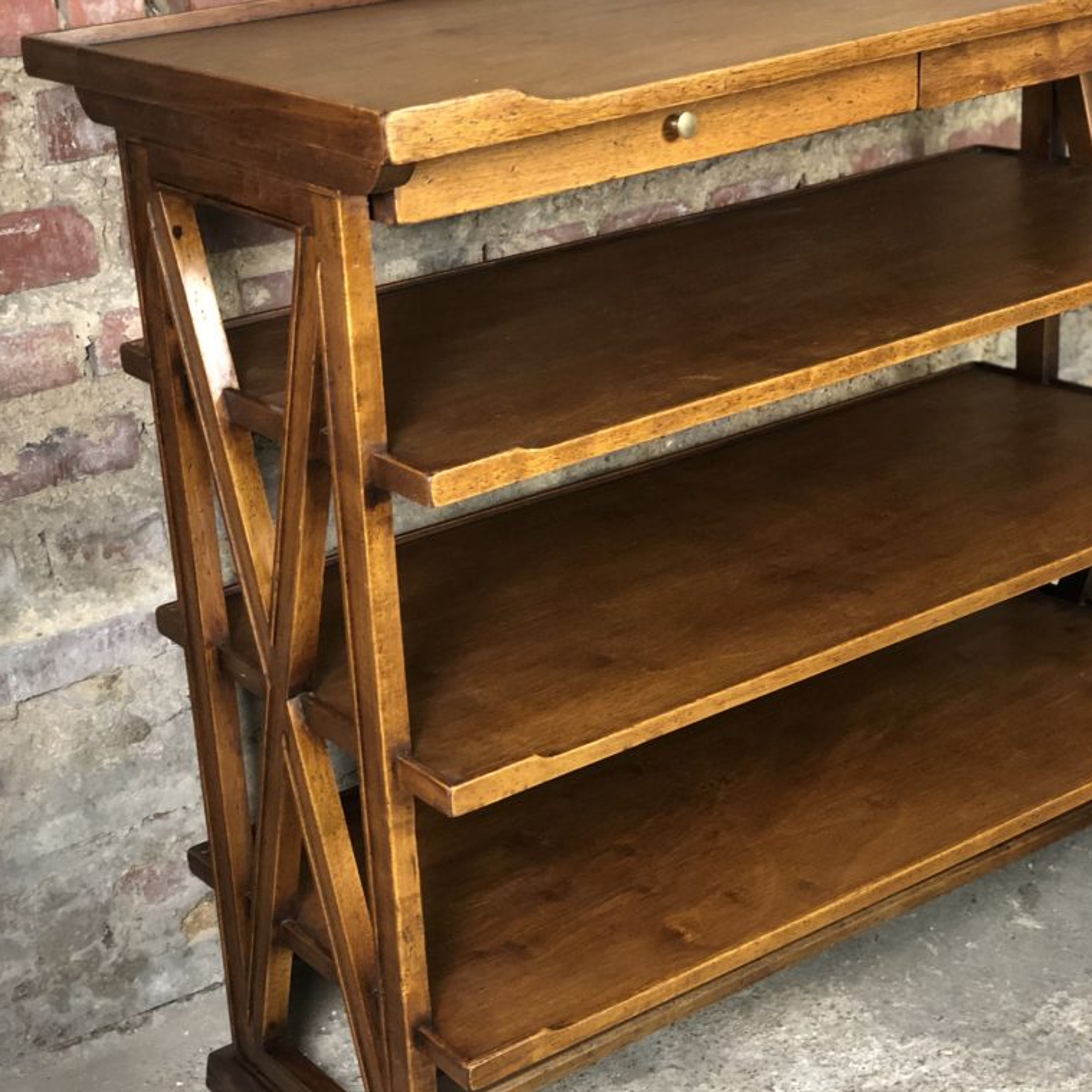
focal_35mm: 62
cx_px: 547
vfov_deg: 27.7
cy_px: 643
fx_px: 2213
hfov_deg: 27.7
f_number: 2.4
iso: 160
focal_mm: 6
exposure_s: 1/14
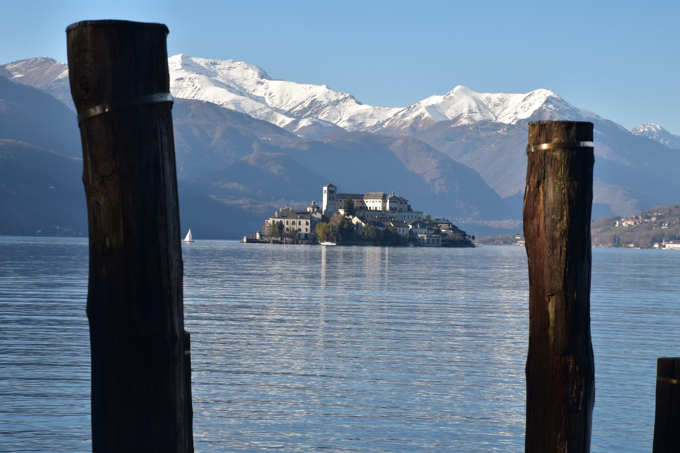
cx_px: 340
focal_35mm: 93
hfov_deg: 21.9
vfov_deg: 14.7
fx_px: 1757
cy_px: 226
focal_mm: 62
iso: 160
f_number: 14
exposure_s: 1/100
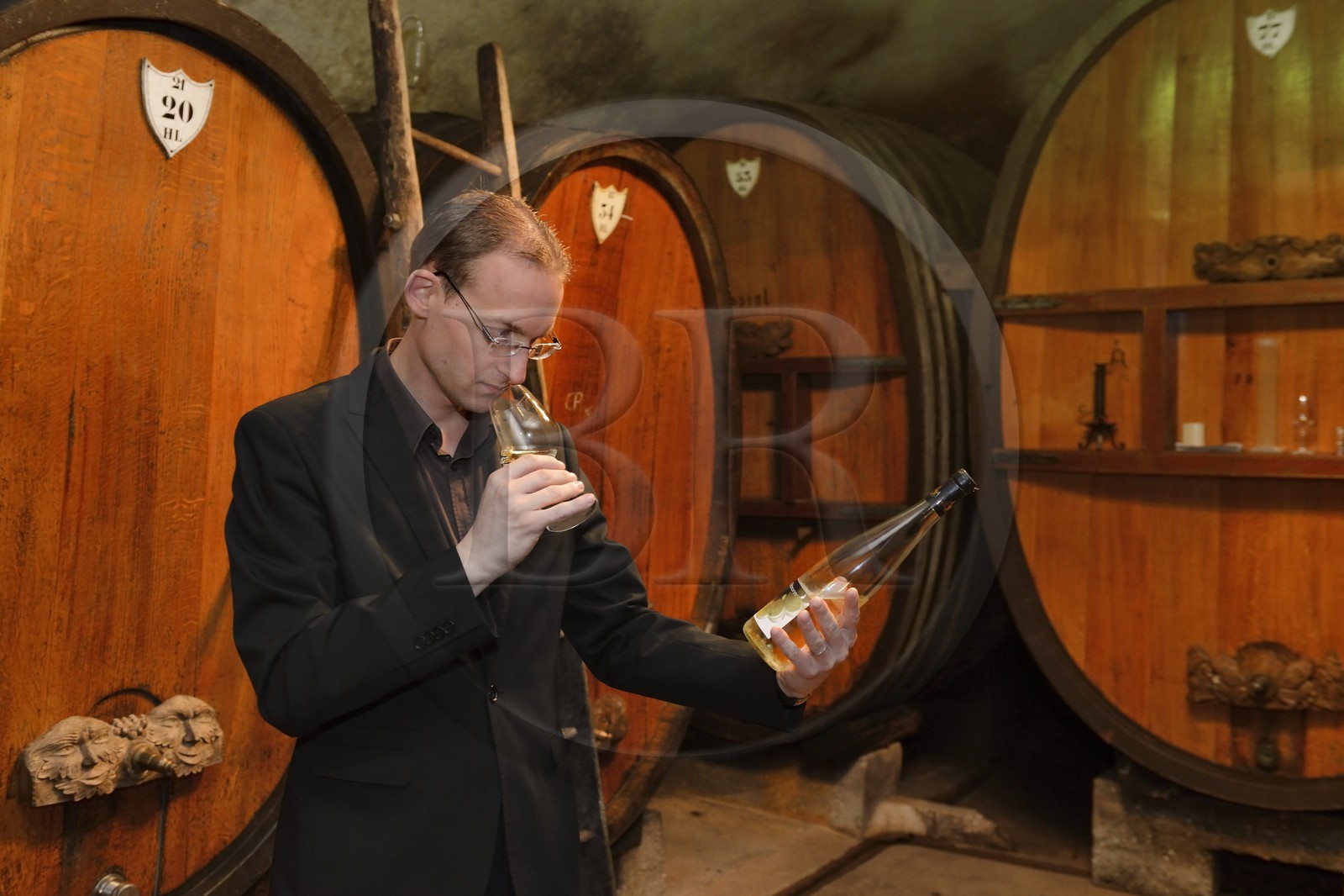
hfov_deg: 54.4
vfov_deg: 37.8
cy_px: 448
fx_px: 1306
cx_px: 672
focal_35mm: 35
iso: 1600
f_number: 4.5
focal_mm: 35
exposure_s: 1/15
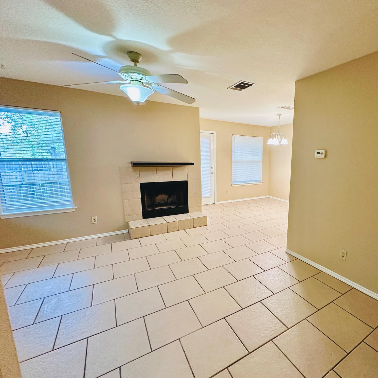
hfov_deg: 81.7
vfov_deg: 84.0
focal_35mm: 17
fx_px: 210
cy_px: 194
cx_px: 245
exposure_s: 1/60
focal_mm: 2.22
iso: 200
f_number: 2.2
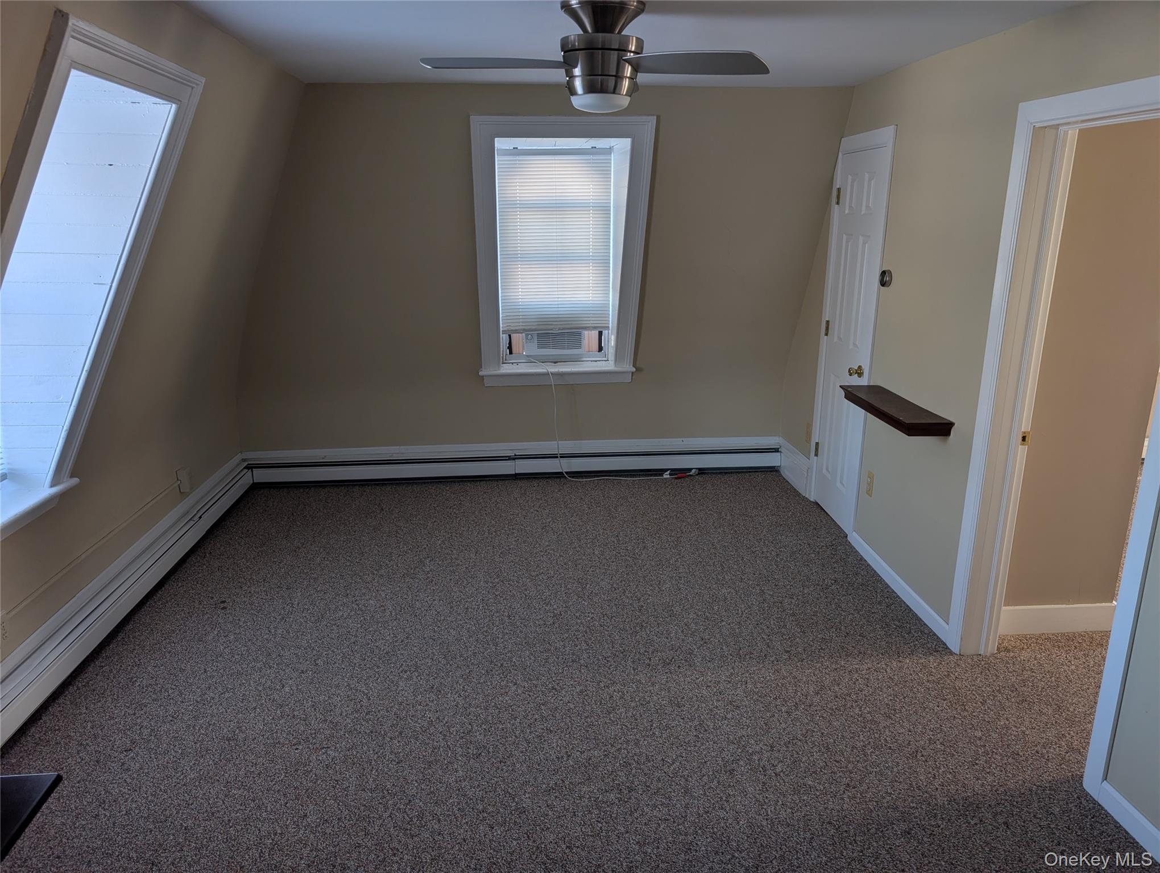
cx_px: 580
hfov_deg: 71.5
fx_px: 805
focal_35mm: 24
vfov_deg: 56.9
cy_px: 436
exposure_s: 1/179
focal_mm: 6.9
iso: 22
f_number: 1.68
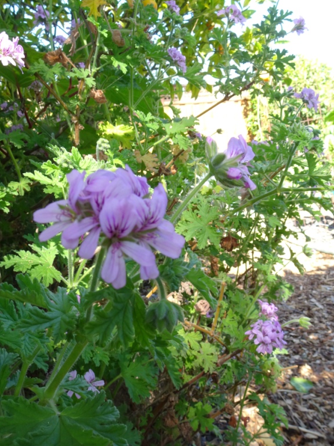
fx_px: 412
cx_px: 135
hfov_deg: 43.9
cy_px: 221
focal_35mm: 32
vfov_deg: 56.8
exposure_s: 1/80
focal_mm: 4.1
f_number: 3.5
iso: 80
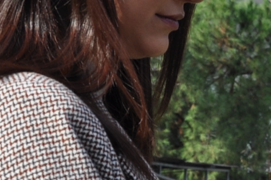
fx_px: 1493
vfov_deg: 6.9
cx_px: 463
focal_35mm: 199
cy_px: 185
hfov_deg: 9.9
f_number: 7.1
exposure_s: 1/200
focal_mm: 25
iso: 200
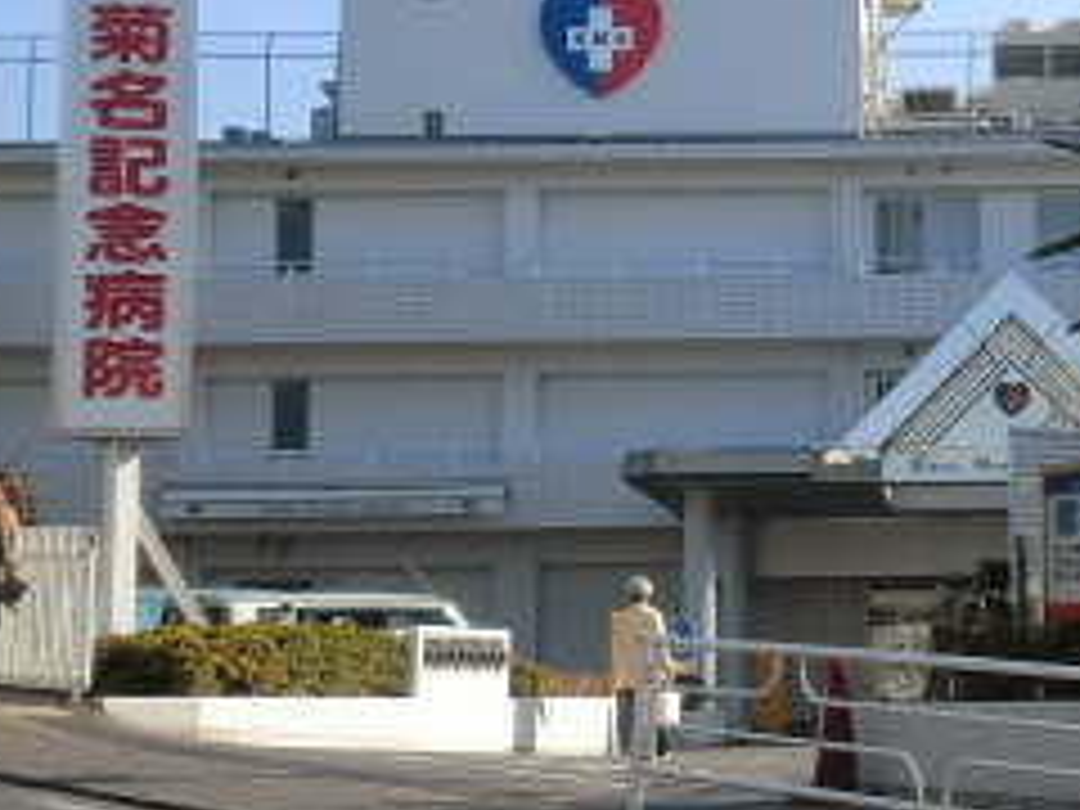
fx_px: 2995
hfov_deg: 20.0
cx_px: 1008
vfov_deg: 15.4
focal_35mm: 96
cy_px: 320
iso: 50
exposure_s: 1/640
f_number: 3
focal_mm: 6.58
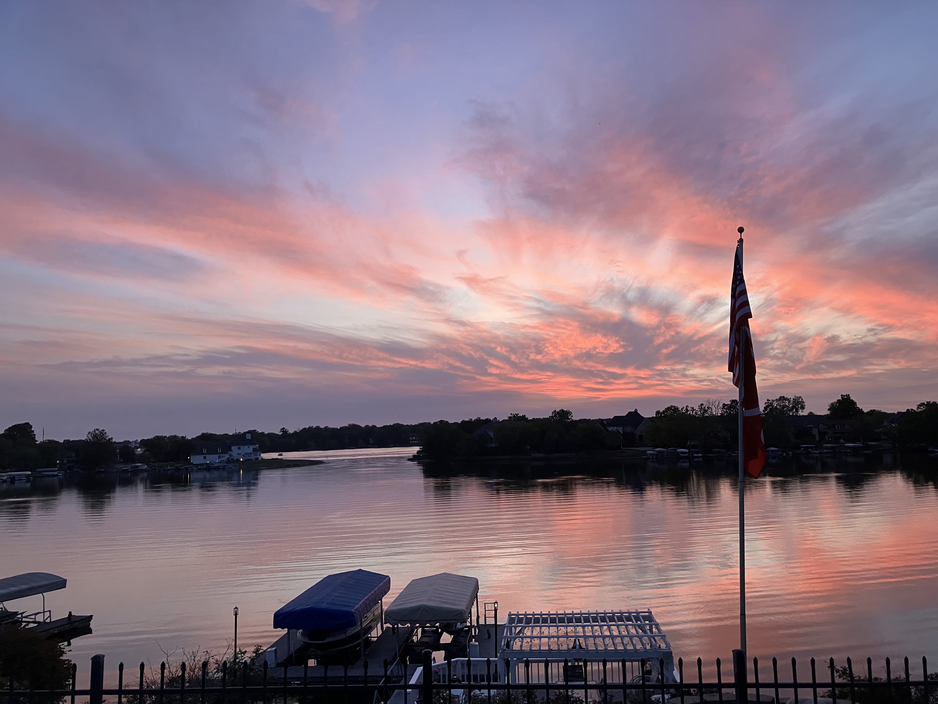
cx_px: 469
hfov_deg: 63.4
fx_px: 759
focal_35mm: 28
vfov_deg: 49.7
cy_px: 352
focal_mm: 3.99
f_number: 1.8
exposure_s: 1/93
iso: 80
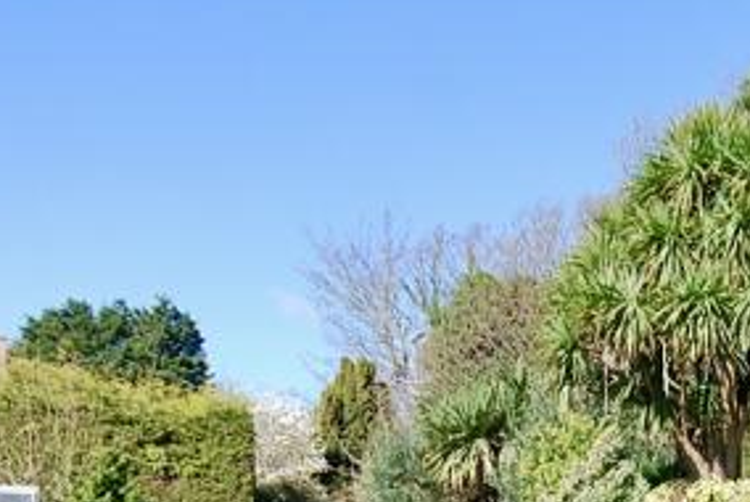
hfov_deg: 34.6
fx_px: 1126
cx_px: 687
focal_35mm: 54
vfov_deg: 21.8
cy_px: 704
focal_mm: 10
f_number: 6.3
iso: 100
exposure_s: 1/160
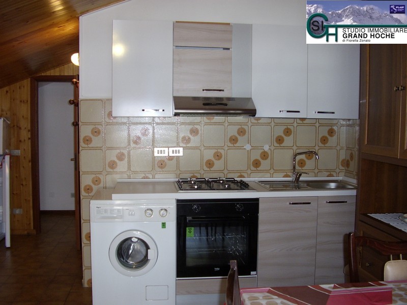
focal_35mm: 30
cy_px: 152
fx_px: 353
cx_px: 204
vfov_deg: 46.8
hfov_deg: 60.0
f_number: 2.9
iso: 141
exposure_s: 1/30
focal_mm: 5.8
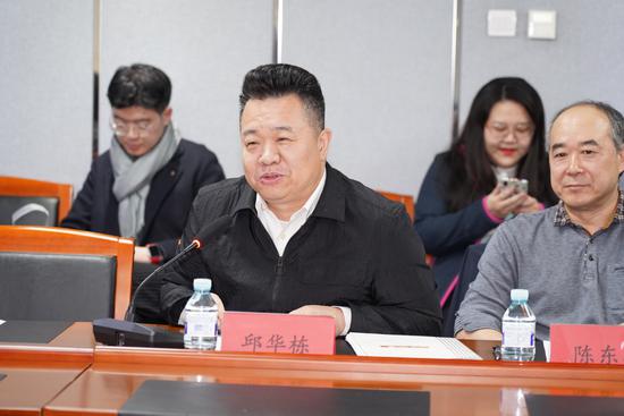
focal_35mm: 105
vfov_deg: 13.0
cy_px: 208
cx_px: 312
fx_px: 1820
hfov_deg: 19.5
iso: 3200
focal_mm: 105
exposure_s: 1/125
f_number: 4
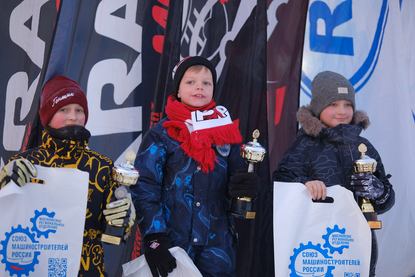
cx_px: 208
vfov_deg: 12.1
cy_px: 138
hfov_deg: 18.1
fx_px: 1303
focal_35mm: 113
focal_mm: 75
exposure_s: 1/250
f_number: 1.2
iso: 160
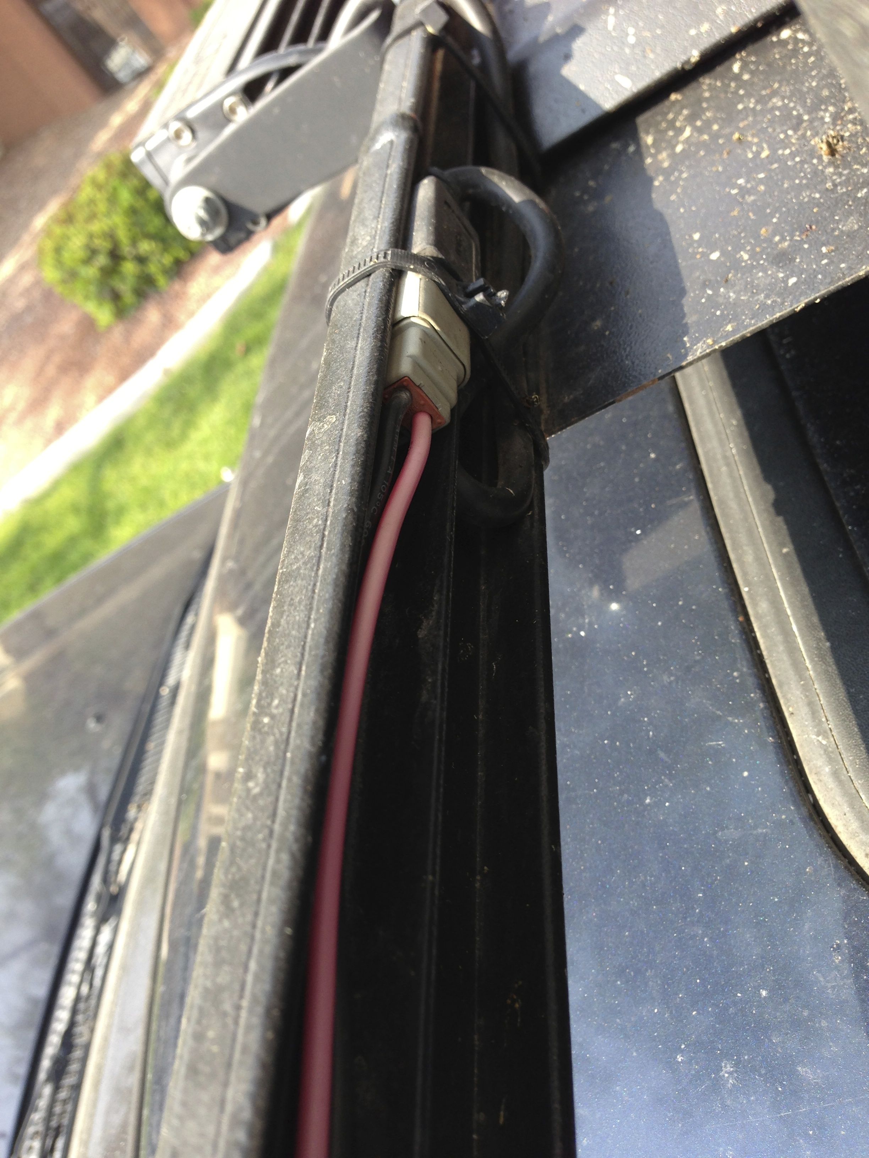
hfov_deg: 42.9
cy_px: 579
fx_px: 1105
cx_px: 434
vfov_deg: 55.4
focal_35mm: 33
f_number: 2.4
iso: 50
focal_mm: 4.13
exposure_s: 1/218
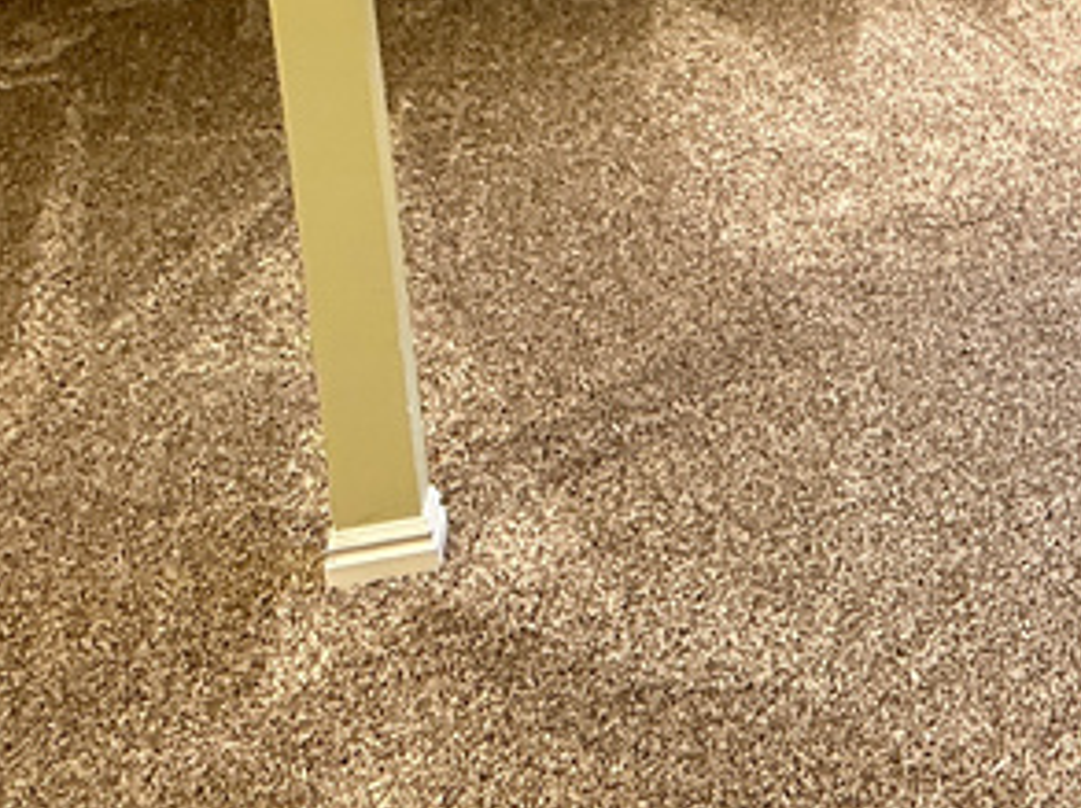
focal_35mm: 84
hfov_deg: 19.7
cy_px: -365
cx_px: 1693
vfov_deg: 16.2
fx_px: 2620
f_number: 1.78
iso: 640
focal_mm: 6.86
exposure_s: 1/60
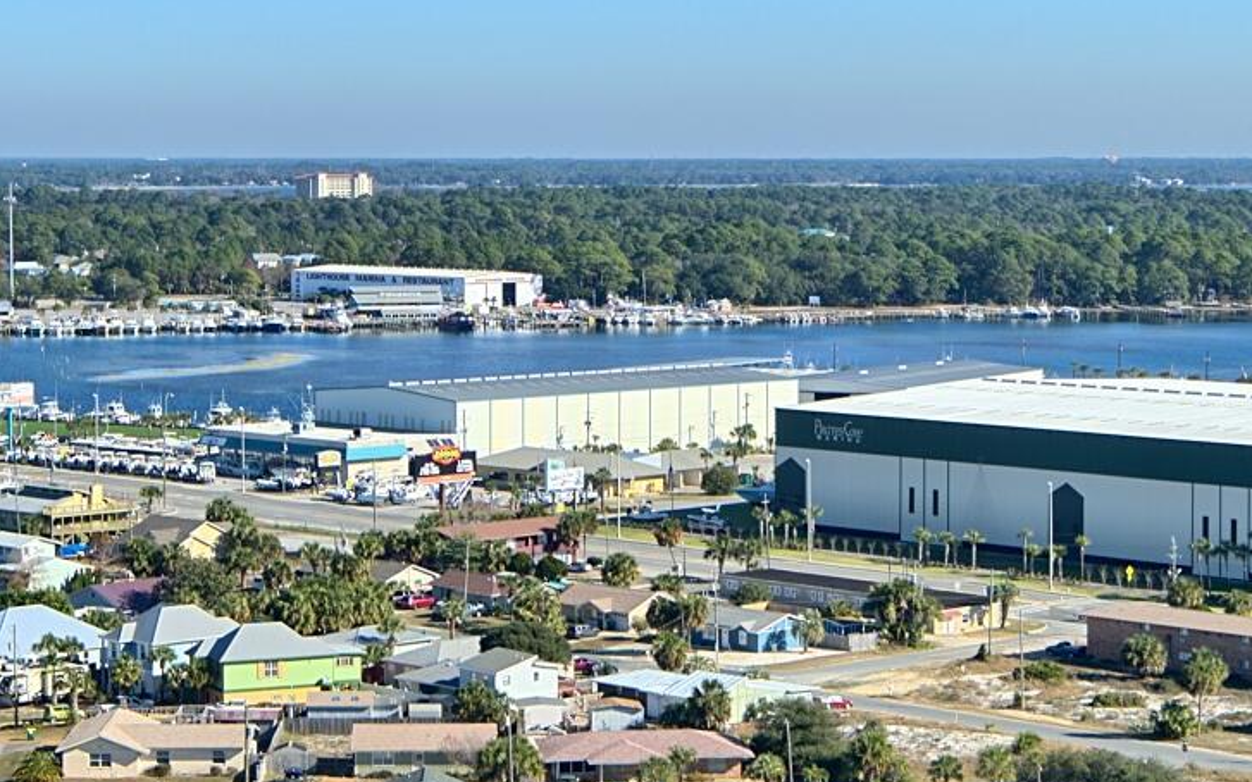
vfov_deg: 12.9
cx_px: 598
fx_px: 3445
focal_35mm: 101
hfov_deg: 20.6
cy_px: 313
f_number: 8
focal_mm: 24
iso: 100
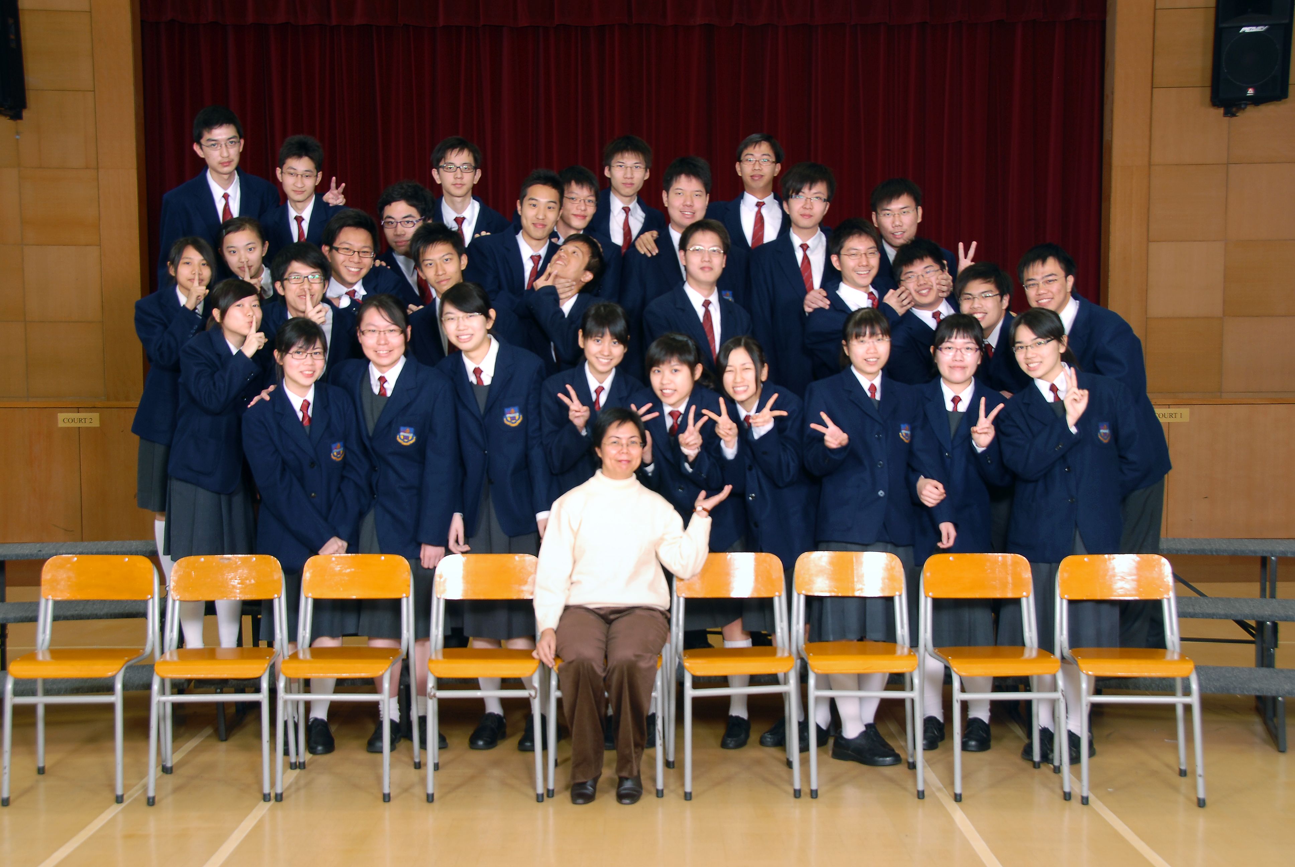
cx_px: 648
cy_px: 434
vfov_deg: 30.9
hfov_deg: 44.9
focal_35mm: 44
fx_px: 1567
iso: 100
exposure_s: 1/13
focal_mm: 29
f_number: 7.1
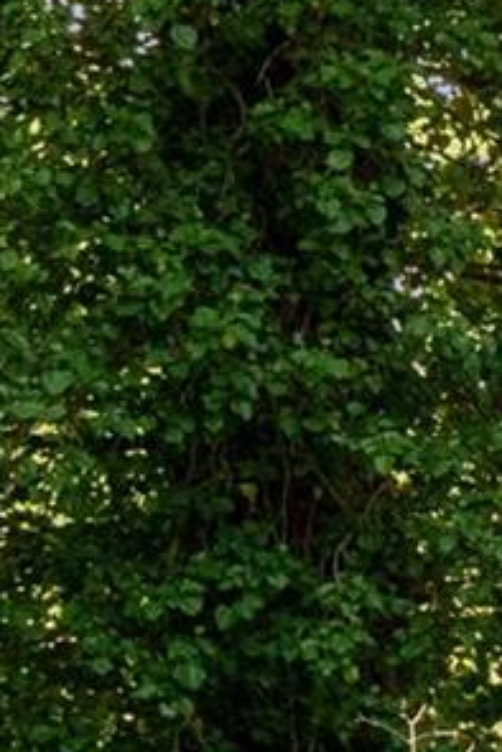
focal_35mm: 195
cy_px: 630
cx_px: 1850
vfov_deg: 10.5
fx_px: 4074
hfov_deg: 6.1
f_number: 8
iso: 400
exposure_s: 1/80
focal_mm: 18
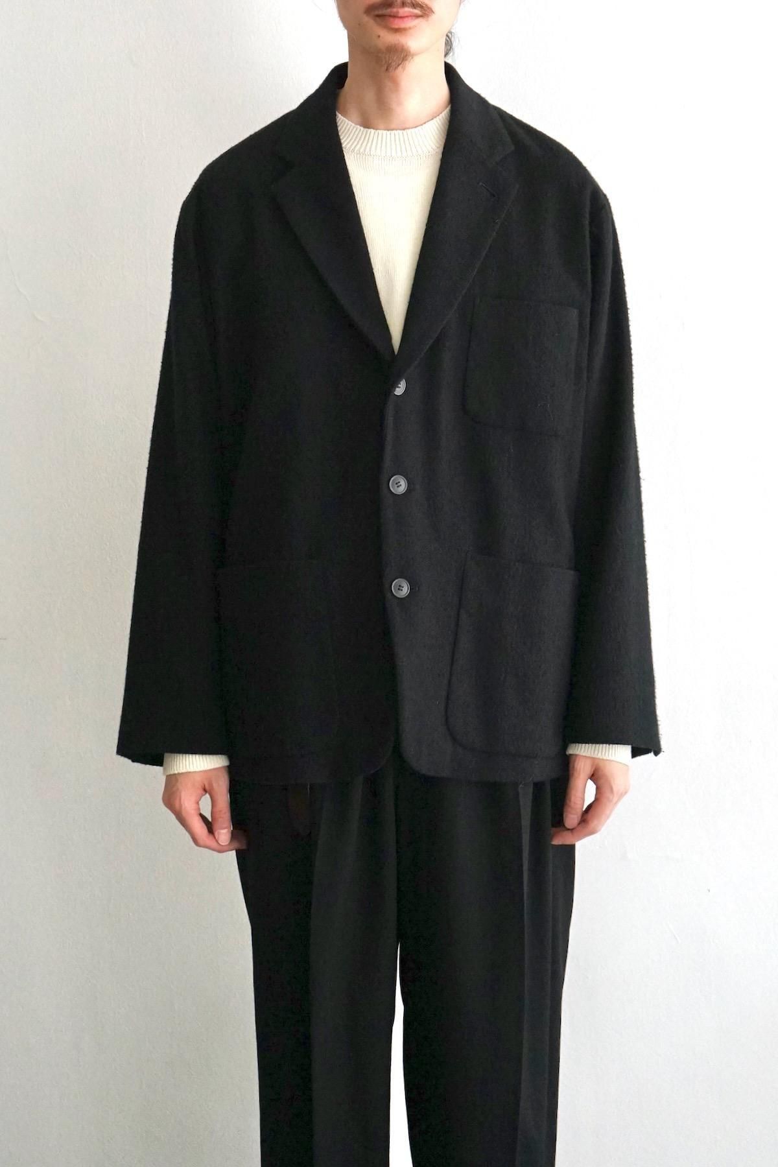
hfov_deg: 24.6
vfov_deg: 36.2
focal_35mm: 55
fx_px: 1783
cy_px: 584
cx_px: 389
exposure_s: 1/160
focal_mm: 55
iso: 2500
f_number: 5
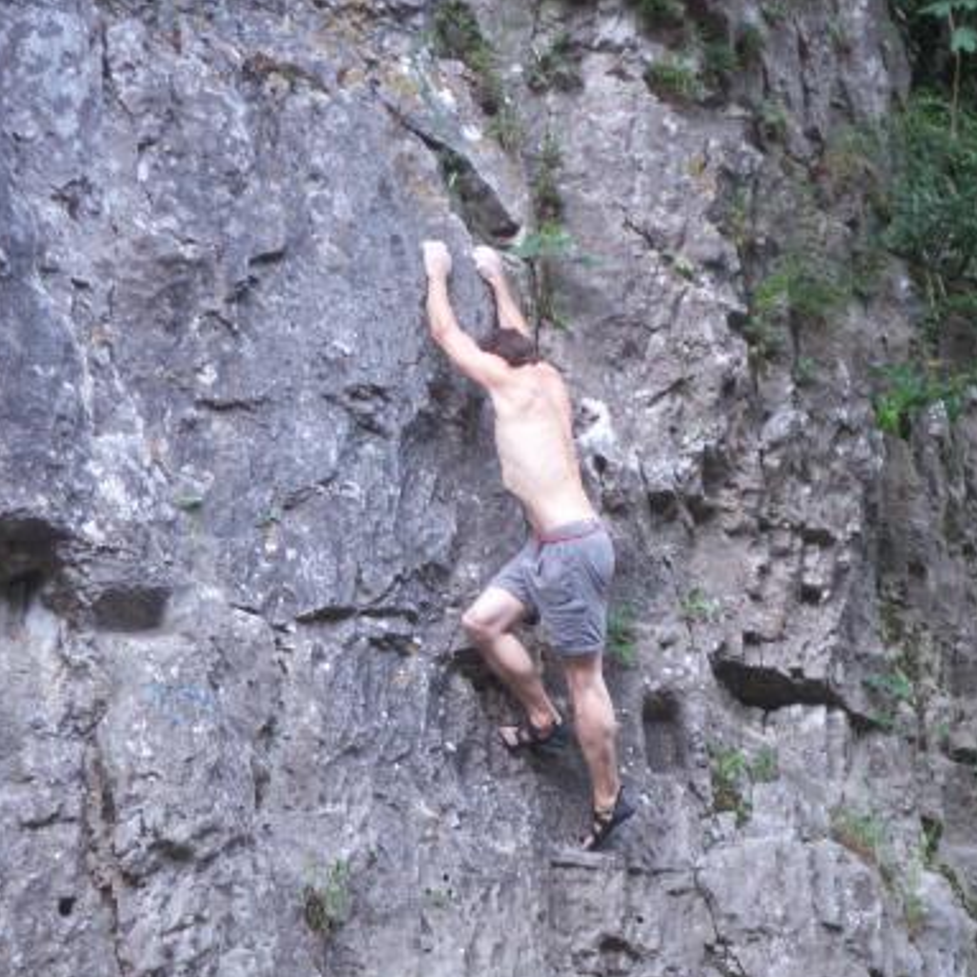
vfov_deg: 10.7
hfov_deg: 10.7
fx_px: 5237
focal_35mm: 164
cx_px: 500
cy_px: 561
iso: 160
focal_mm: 23.1
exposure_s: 1/20
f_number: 3.8
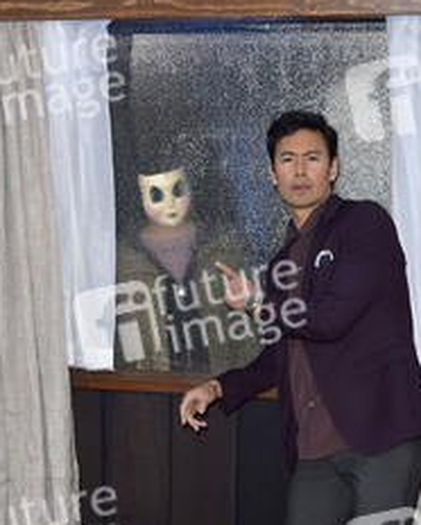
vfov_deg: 33.1
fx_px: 856
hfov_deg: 27.6
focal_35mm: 55
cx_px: 257
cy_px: 428
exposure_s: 1/250
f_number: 6.3
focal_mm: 34
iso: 400
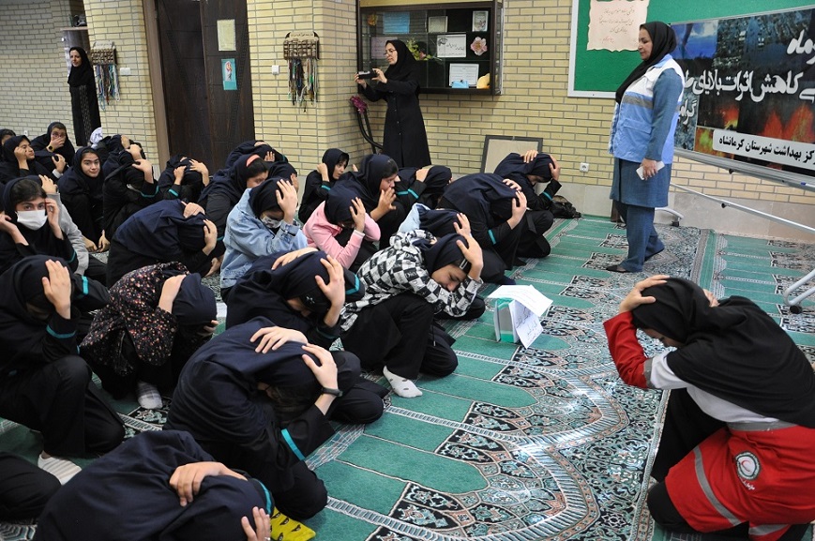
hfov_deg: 33.4
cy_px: 270
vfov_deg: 22.6
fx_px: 1357
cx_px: 408
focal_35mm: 60
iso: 800
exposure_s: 1/60
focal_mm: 40
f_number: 4.5
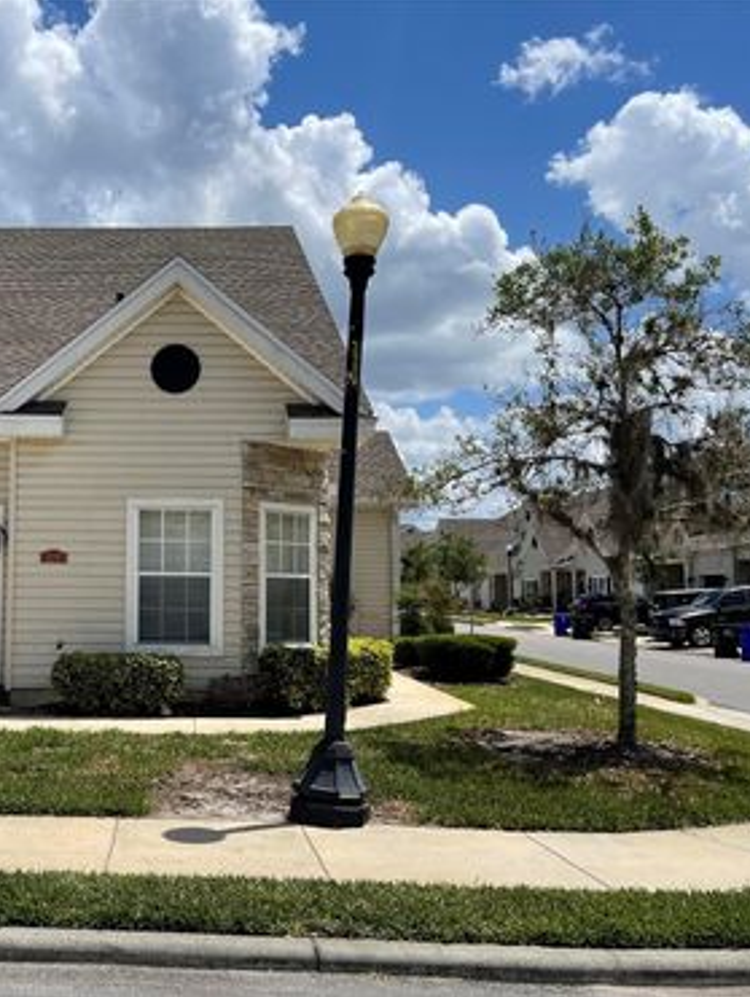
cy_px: 501
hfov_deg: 39.1
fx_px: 1009
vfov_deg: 52.6
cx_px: 145
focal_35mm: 35
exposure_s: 1/6250
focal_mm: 5.1
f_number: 1.6
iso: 32
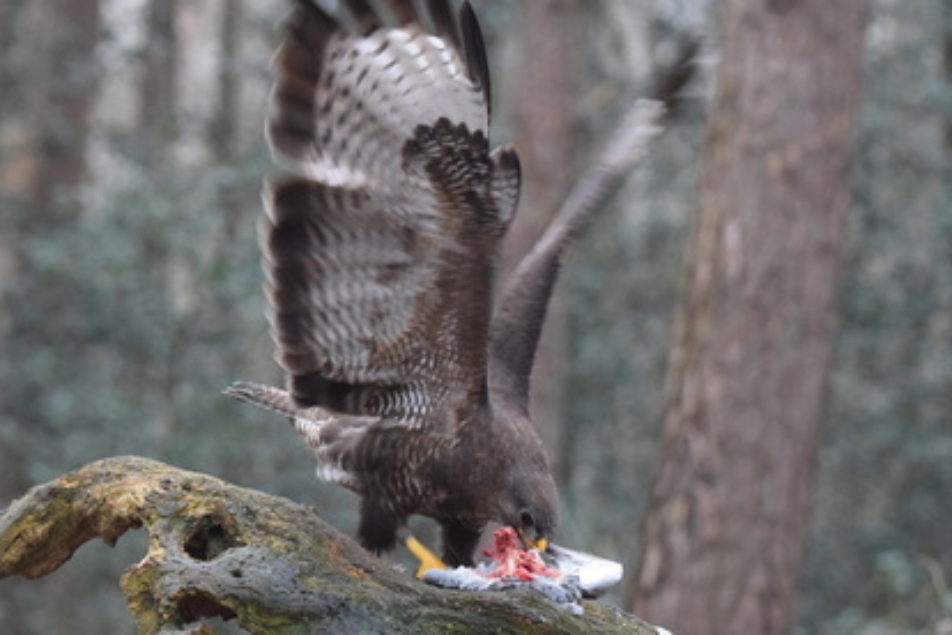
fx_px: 9255
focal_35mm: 350
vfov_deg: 3.9
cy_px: 349
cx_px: 467
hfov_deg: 5.9
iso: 6400
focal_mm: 210
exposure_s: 1/80
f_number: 8
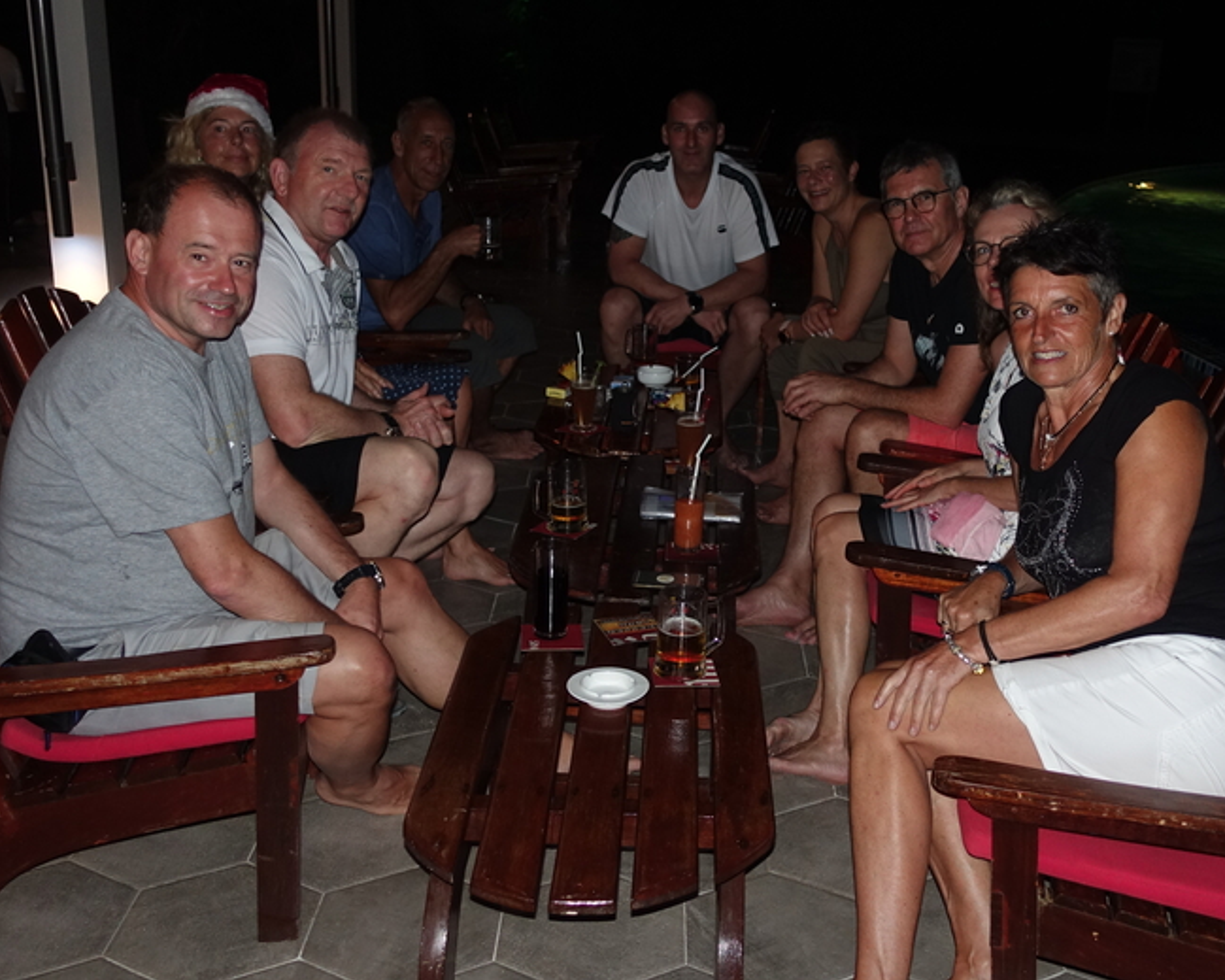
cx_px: 704
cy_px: 476
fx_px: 1377
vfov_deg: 39.1
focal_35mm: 38
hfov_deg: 47.8
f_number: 1.8
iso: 400
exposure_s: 1/30
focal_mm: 8.8
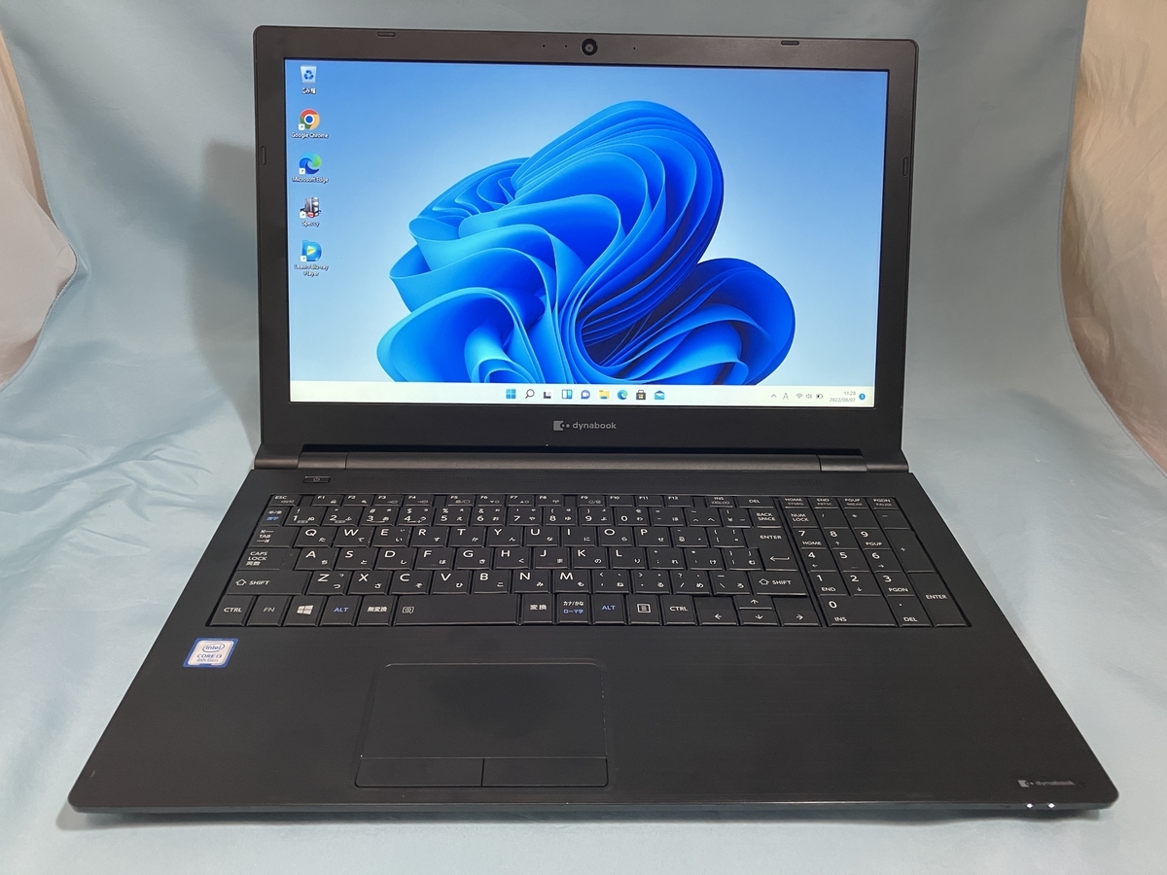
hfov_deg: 63.4
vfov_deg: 49.7
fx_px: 944
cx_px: 584
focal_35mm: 28
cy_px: 438
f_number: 1.8
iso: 100
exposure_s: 1/54
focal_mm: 3.99
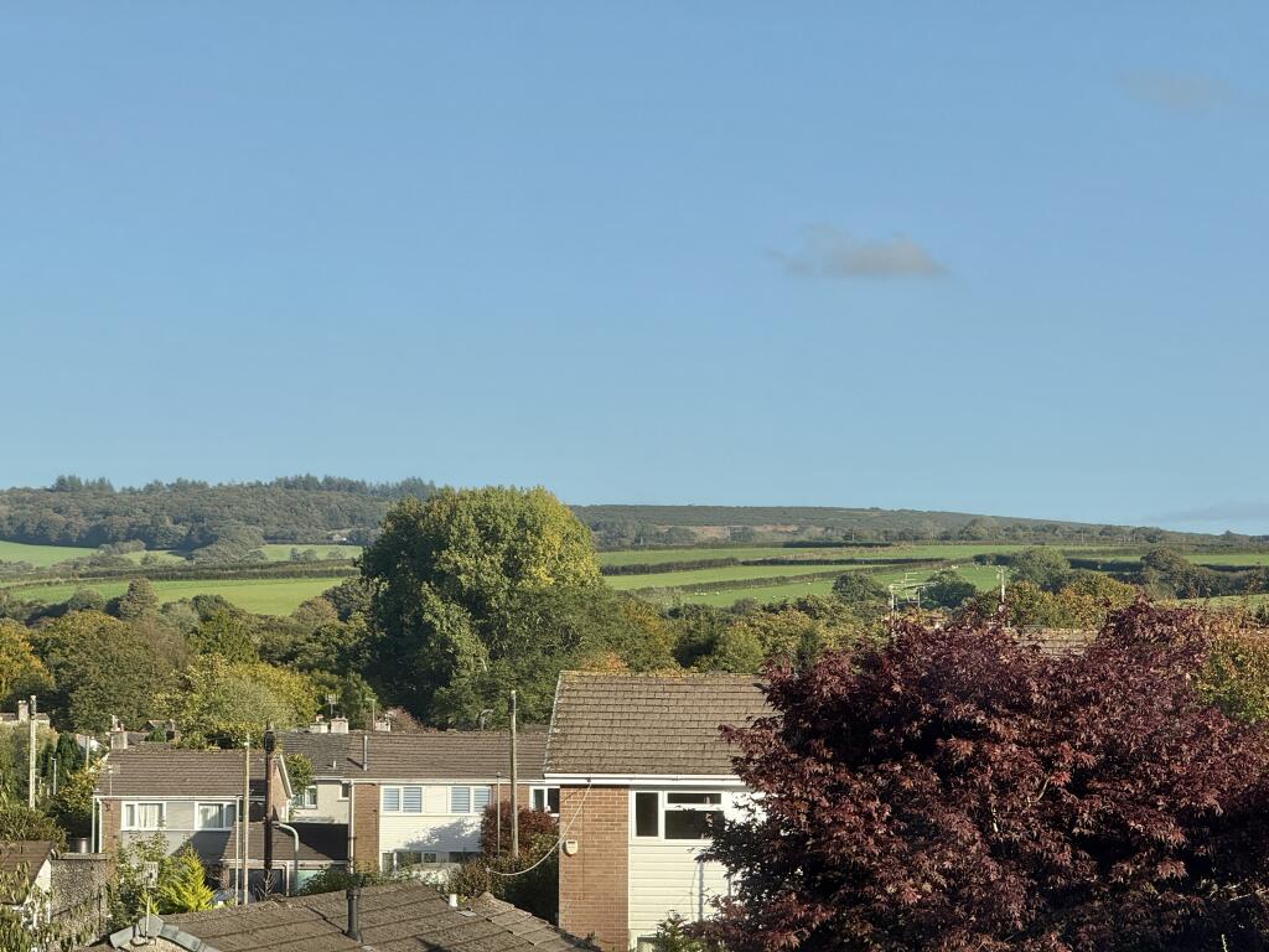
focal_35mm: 120
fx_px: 4399
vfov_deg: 12.3
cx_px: 634
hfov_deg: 16.4
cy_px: 476
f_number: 2.8
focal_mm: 15.66
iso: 64
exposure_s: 1/1577
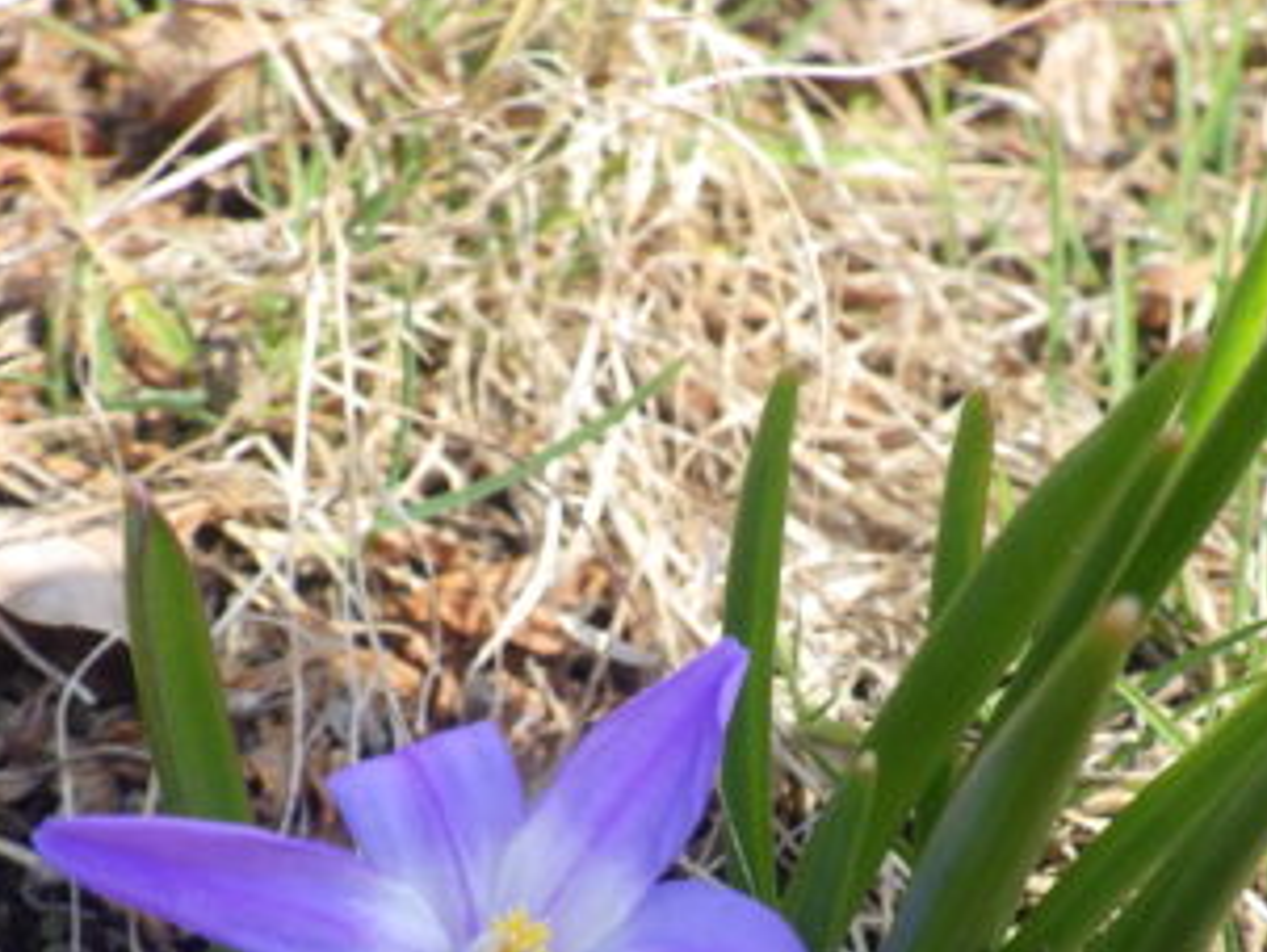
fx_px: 2344
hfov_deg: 30.2
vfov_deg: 22.3
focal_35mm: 64
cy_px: 879
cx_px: 766
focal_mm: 6.1
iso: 125
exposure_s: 1/250
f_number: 4.6
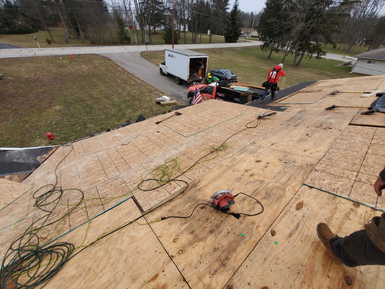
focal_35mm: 13
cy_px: 144
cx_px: 192
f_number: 2.2
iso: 50
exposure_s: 1/615
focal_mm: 1.8
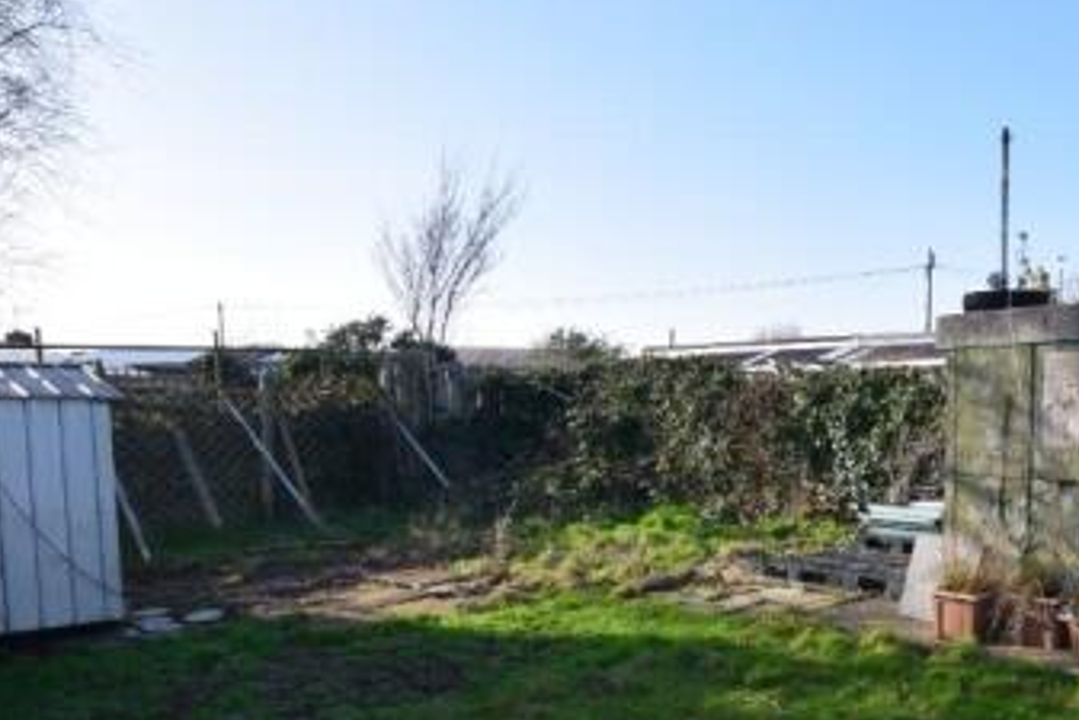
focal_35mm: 33
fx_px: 1004
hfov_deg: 53.5
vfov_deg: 38.5
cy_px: 536
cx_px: 831
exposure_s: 1/250
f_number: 10
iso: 400
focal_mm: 11.5
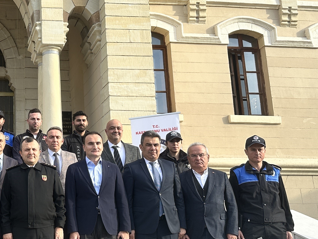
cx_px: 18
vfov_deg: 25.2
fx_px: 533
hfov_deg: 31.3
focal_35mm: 58
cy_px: 120
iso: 80
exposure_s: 1/1845
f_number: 1.78
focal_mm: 6.86
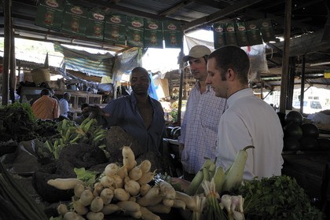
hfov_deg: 55.8
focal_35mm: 34
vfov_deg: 38.9
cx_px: 165
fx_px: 312
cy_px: 110
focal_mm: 34
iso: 800
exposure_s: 1/60
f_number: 10
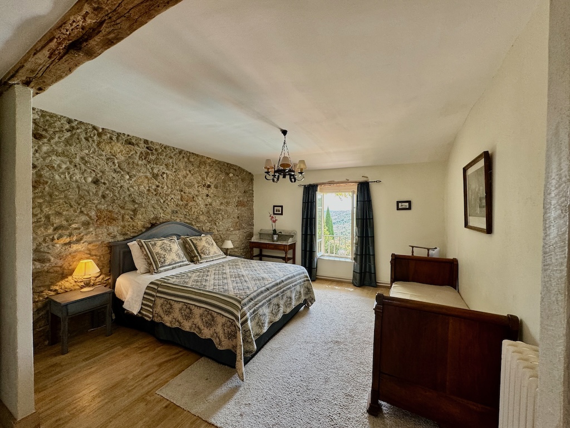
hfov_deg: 102.1
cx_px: 285
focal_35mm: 14
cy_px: 214
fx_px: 231
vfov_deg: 85.7
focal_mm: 2.22
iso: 125
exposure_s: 1/99
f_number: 2.2
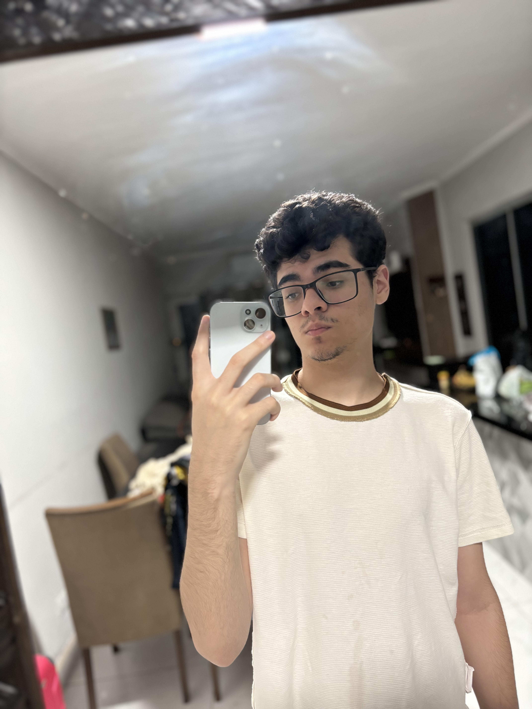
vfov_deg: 67.3
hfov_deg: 53.1
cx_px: 266
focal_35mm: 26
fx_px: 533
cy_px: 354
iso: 500
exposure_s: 1/40
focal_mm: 5.96
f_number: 1.6
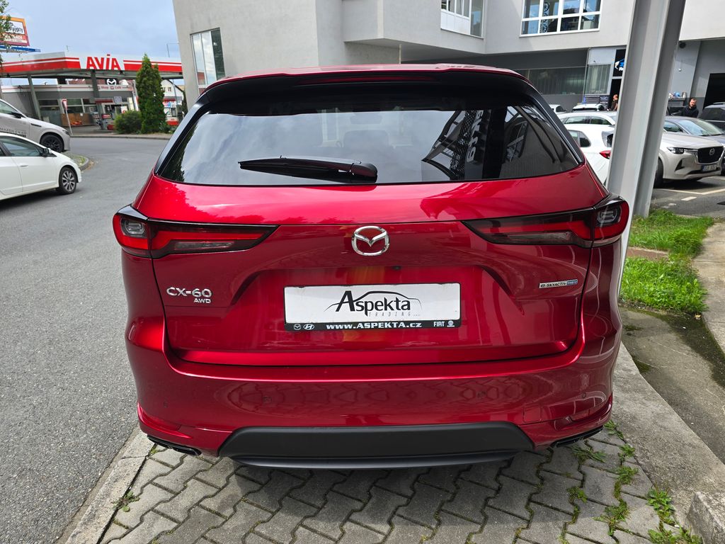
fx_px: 482
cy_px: 272
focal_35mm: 23
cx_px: 362
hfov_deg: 73.9
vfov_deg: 58.9
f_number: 1.7
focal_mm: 6.3
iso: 12
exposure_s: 1/182
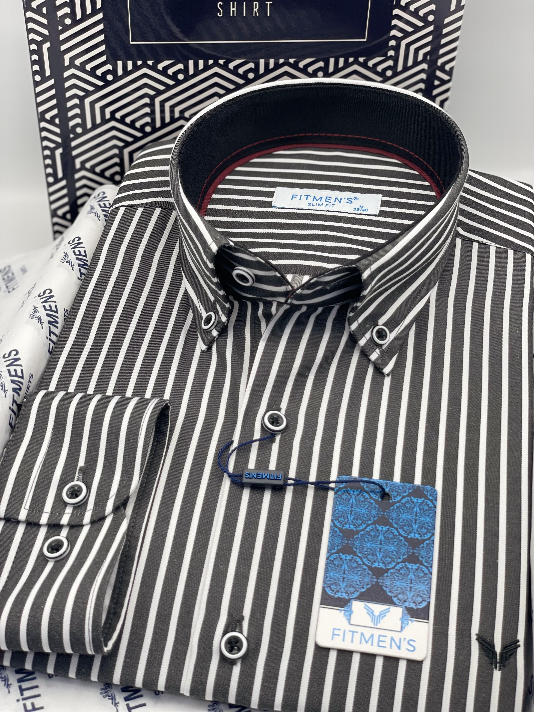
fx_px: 1070
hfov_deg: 28.0
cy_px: 356
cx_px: 267
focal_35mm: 52
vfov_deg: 36.8
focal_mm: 6
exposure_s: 1/122
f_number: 2
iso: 50
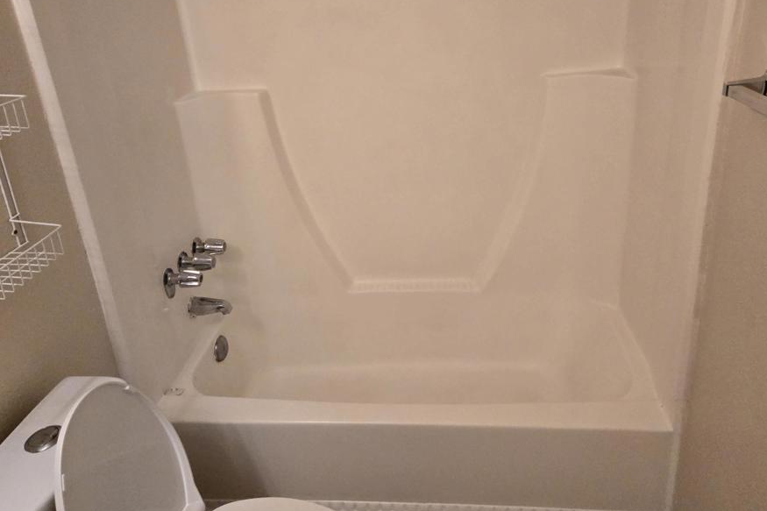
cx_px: 393
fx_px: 596
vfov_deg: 45.9
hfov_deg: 65.5
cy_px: 184
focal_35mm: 28
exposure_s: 1/120
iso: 640
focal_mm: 5.4
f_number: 1.8
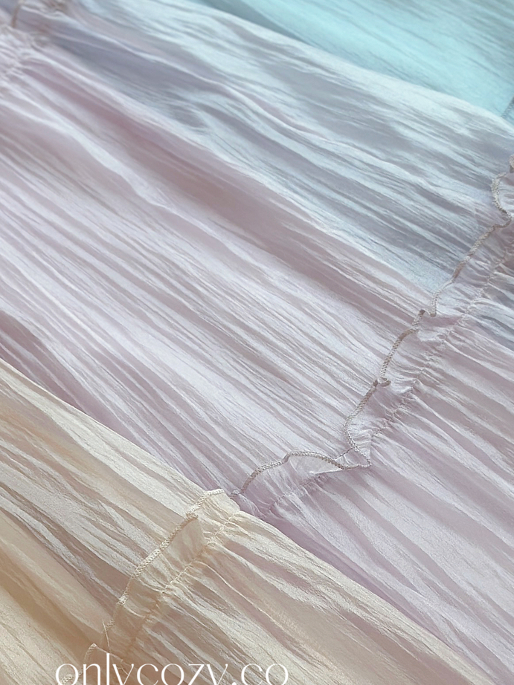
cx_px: 322
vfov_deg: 15.7
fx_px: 2476
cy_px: 473
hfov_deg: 11.8
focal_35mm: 125
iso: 80
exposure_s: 1/283
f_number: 1.78
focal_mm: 6.86
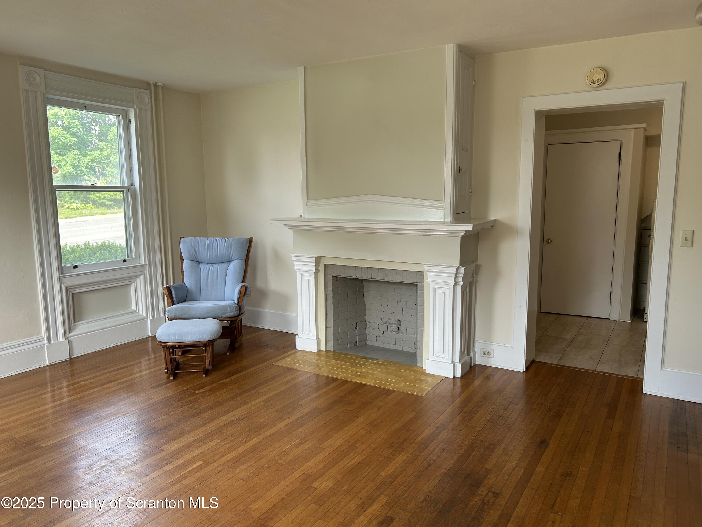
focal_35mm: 26
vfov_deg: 53.1
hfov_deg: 67.3
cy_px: 264
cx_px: 351
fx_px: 527
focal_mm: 5.7
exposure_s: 1/121
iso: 50
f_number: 1.5
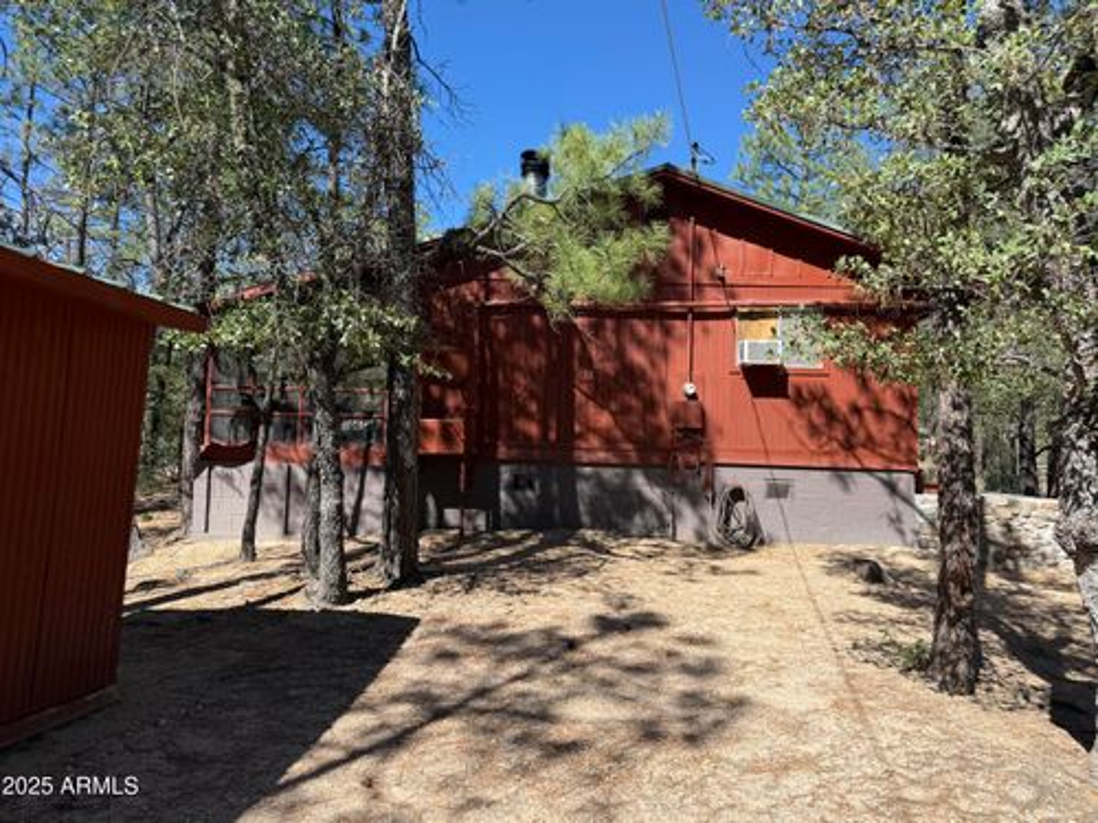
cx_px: 549
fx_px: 761
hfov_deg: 71.6
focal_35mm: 24
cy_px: 412
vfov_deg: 56.8
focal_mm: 6.76
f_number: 1.78
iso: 80
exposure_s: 1/2445
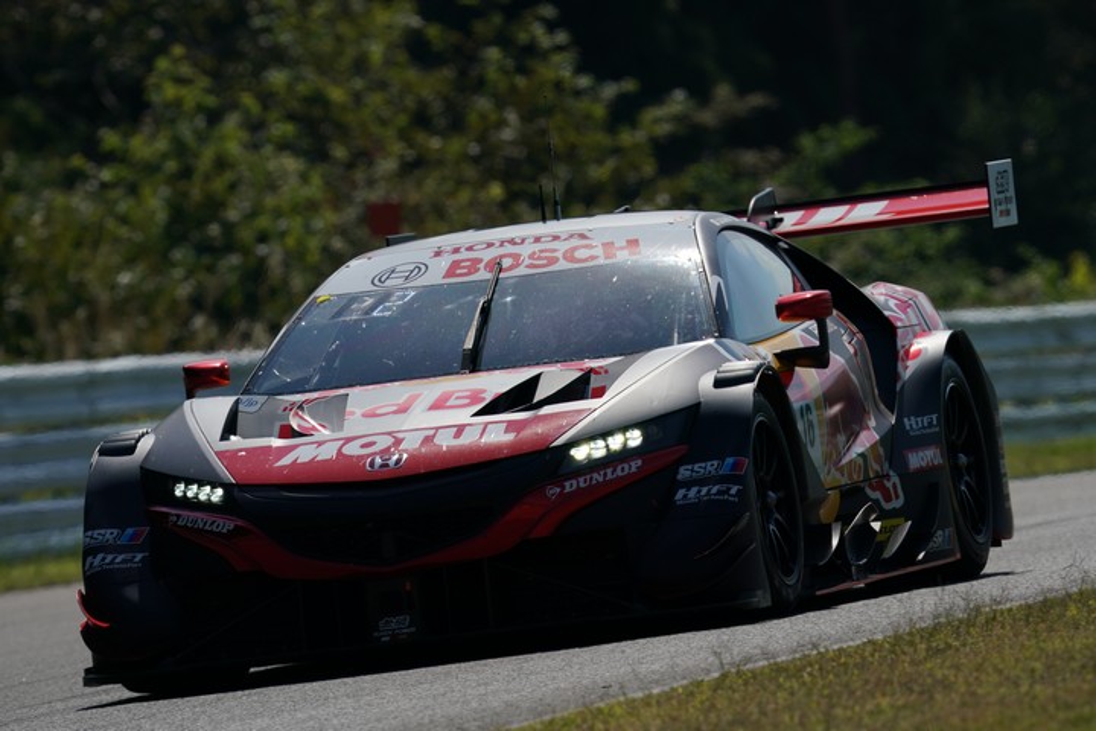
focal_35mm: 571
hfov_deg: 3.6
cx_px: 548
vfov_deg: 2.4
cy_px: 366
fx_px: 17382
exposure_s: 1/1000
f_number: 10
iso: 200
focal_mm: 571
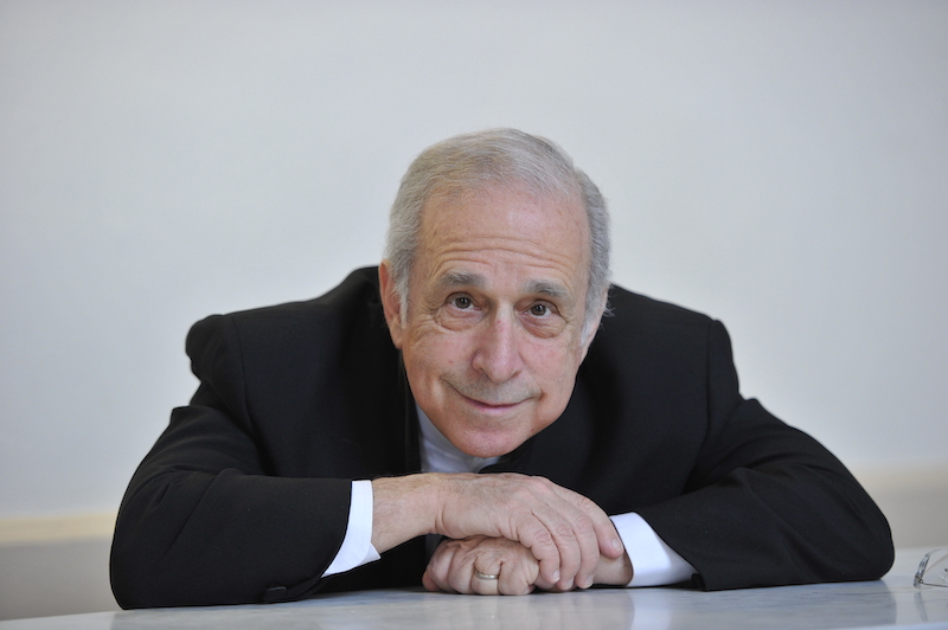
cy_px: 315
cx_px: 474
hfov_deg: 14.2
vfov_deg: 9.4
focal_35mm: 145
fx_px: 3815
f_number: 2.8
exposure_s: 1/80
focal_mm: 145
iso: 1250
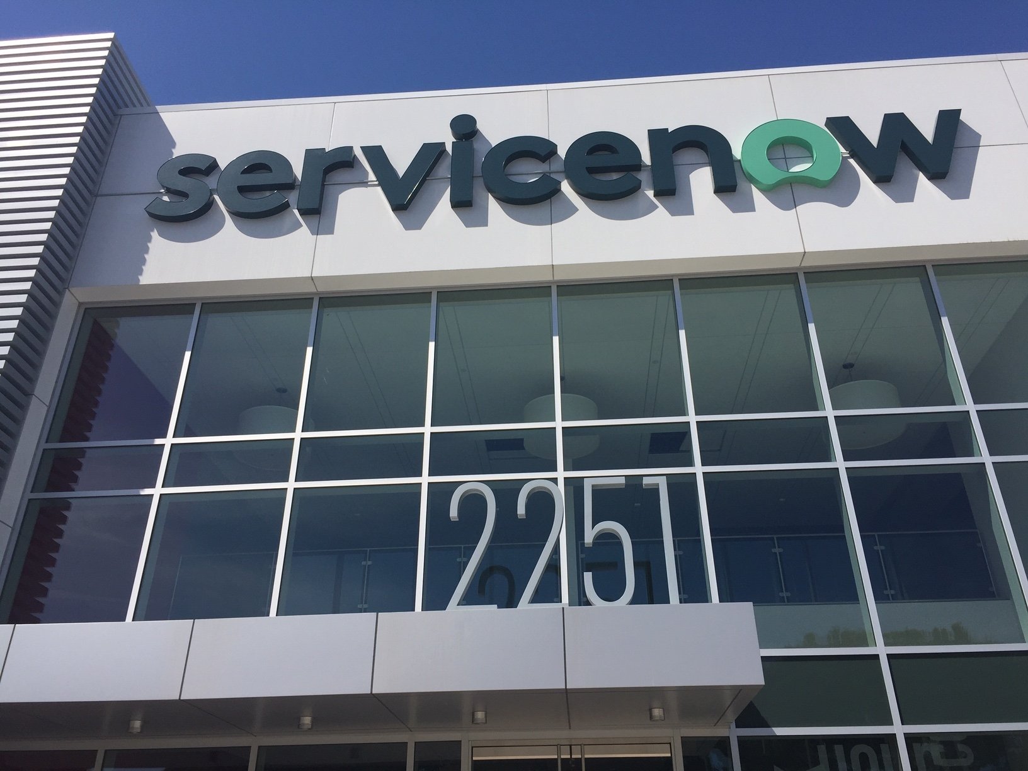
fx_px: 861
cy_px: 386
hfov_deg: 61.7
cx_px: 514
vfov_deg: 48.2
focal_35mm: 29
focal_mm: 4.15
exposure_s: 1/2825
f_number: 2.2
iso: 32
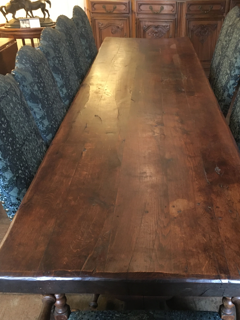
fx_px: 342
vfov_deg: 49.9
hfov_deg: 38.5
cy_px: 186
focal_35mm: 37
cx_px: 146
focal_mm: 4.15
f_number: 2.2
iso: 400
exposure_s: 1/17
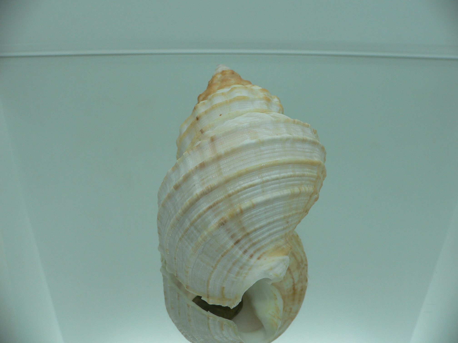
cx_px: 229
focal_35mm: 35
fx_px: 463
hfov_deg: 52.6
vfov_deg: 40.7
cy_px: 172
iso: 80
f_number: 2.8
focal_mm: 4.6
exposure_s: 1/80
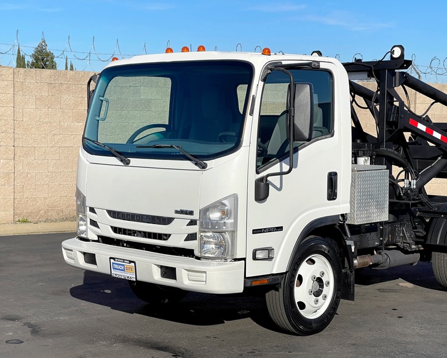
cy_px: 179
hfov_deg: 28.3
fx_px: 887
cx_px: 211
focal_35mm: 67
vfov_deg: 22.8
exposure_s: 1/2370
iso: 20
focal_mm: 7.5
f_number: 2.2
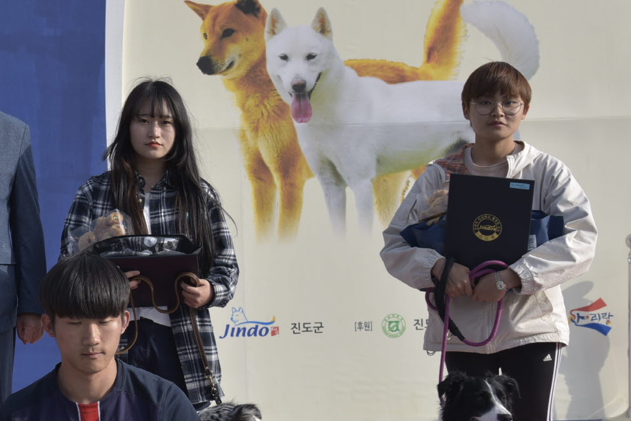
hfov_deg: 23.1
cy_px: 260
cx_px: -56
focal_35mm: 83
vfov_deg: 16.4
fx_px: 1455
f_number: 6.3
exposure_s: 1/320
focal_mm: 35
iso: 100
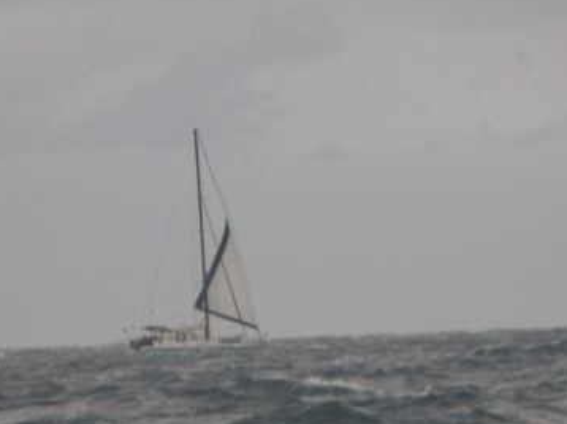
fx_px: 8708
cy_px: 342
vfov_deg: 2.8
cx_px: 228
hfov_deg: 3.7
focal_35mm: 532
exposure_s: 1/142
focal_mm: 71.2
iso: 100
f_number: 4.2
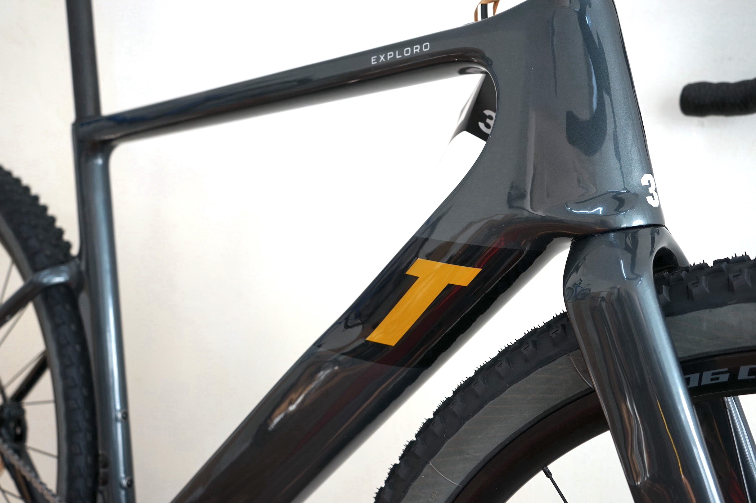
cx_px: 378
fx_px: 776
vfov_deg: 35.9
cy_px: 252
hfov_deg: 51.9
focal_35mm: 37
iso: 200
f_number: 5
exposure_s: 1/60
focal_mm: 37
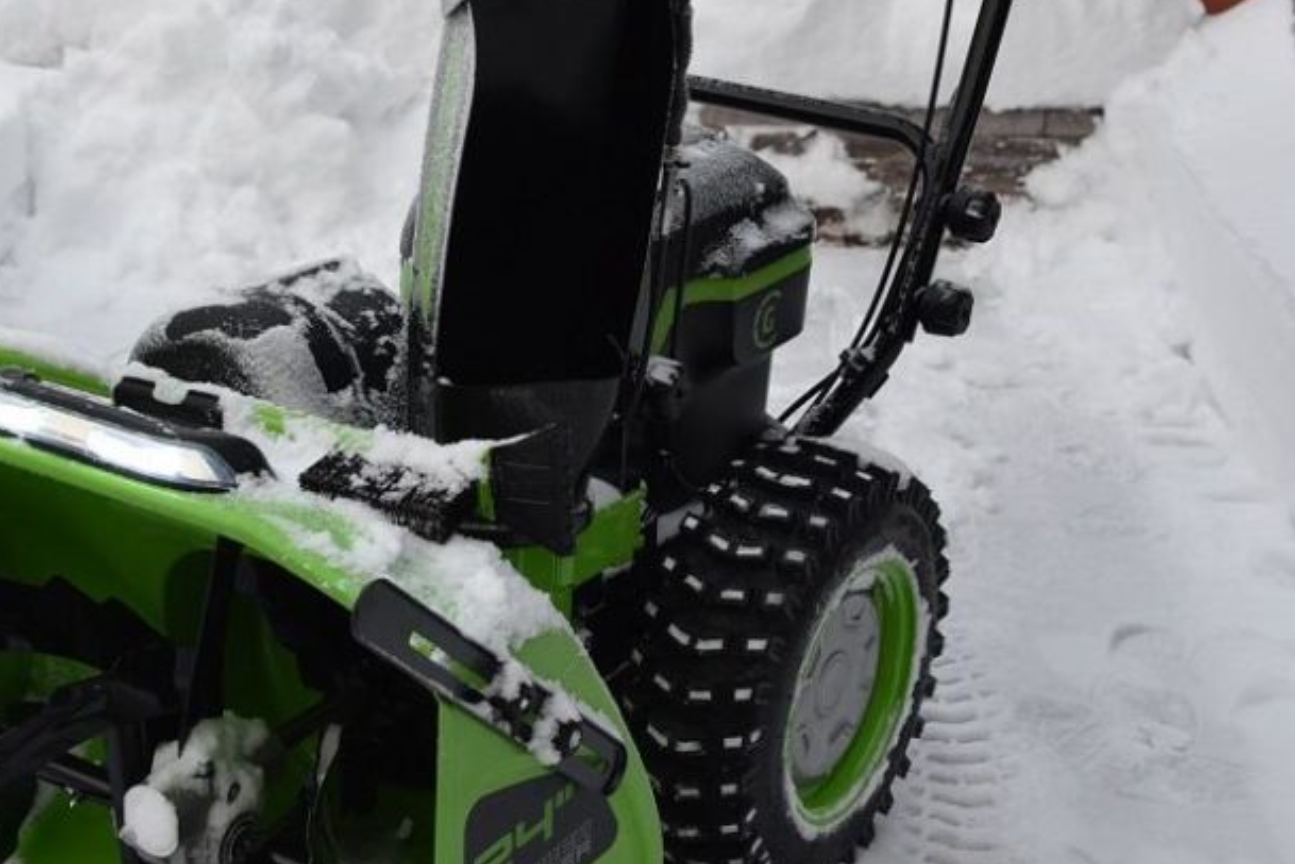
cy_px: 240
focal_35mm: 73
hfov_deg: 27.6
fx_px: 2626
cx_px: 483
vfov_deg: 18.6
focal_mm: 38
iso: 400
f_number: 5.6
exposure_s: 1/125
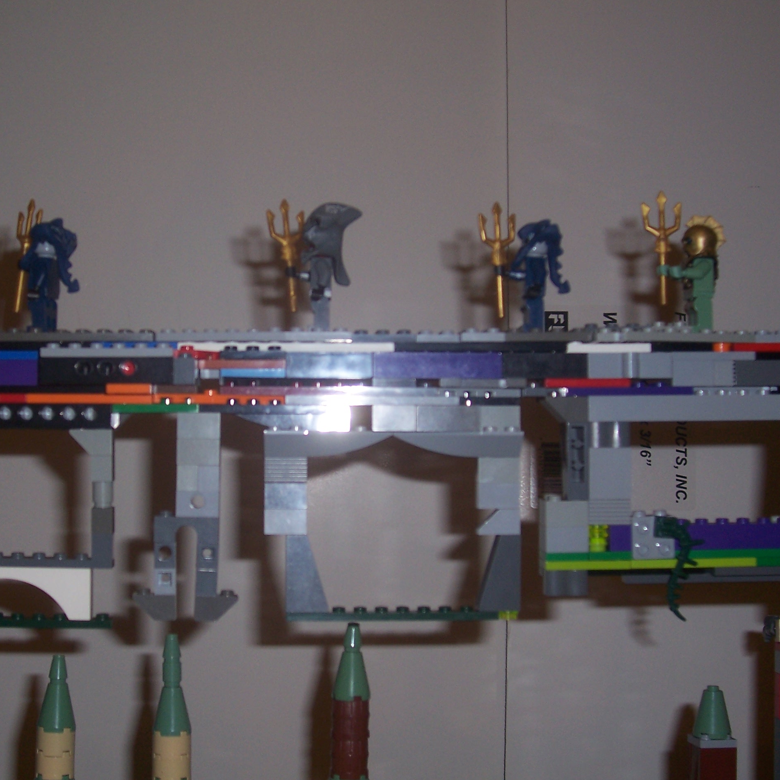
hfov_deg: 33.9
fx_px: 1275
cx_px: 311
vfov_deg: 34.0
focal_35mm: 50
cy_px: 387
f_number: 3
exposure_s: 1/60
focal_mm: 7
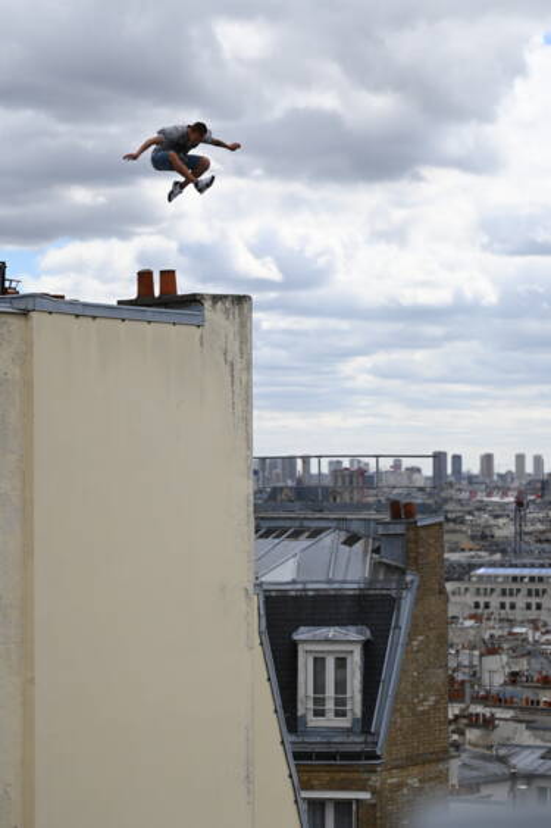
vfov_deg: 19.5
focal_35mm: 105
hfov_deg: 13.0
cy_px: 414
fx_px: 2412
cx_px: 276
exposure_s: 1/2500
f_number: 2.8
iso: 100
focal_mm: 70
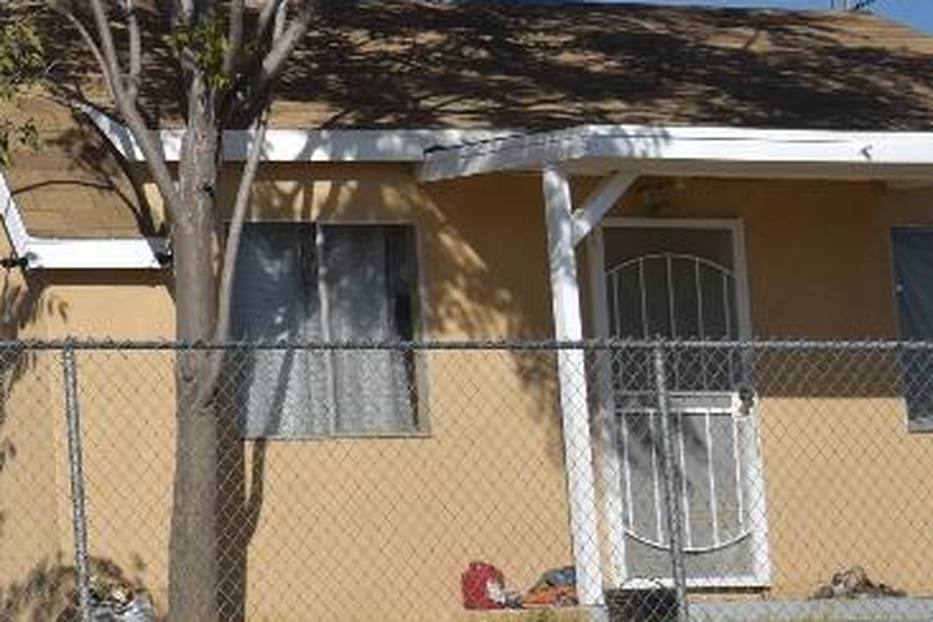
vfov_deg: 11.1
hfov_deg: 14.8
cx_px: -665
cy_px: 247
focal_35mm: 123
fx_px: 3188
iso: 100
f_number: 5.6
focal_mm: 20
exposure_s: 1/800
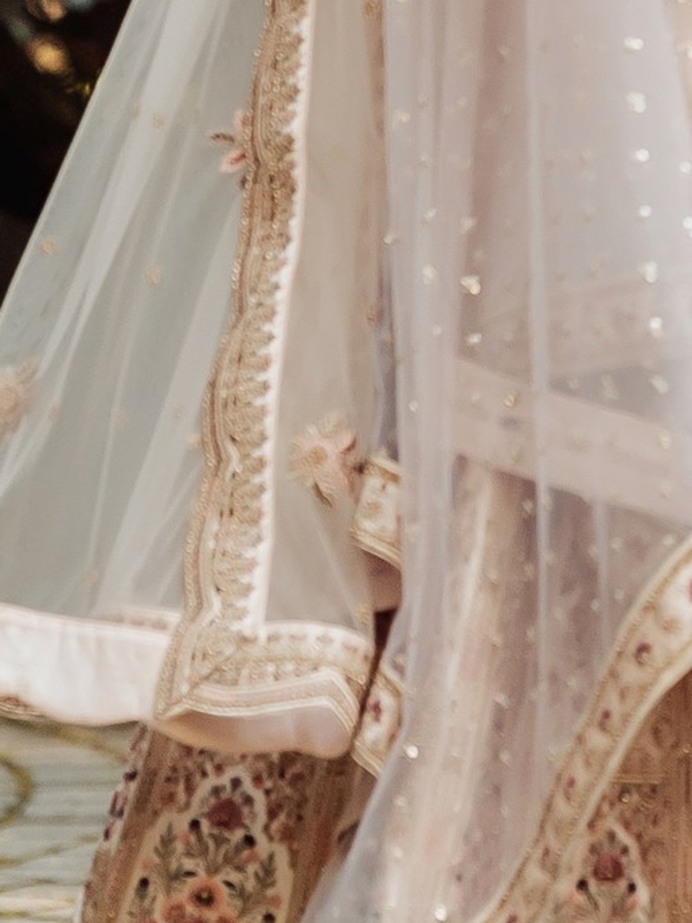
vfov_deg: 4.3
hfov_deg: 3.2
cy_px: -820
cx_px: 1706
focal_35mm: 457
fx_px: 12185
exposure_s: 1/640
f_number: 2.2
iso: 320
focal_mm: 85
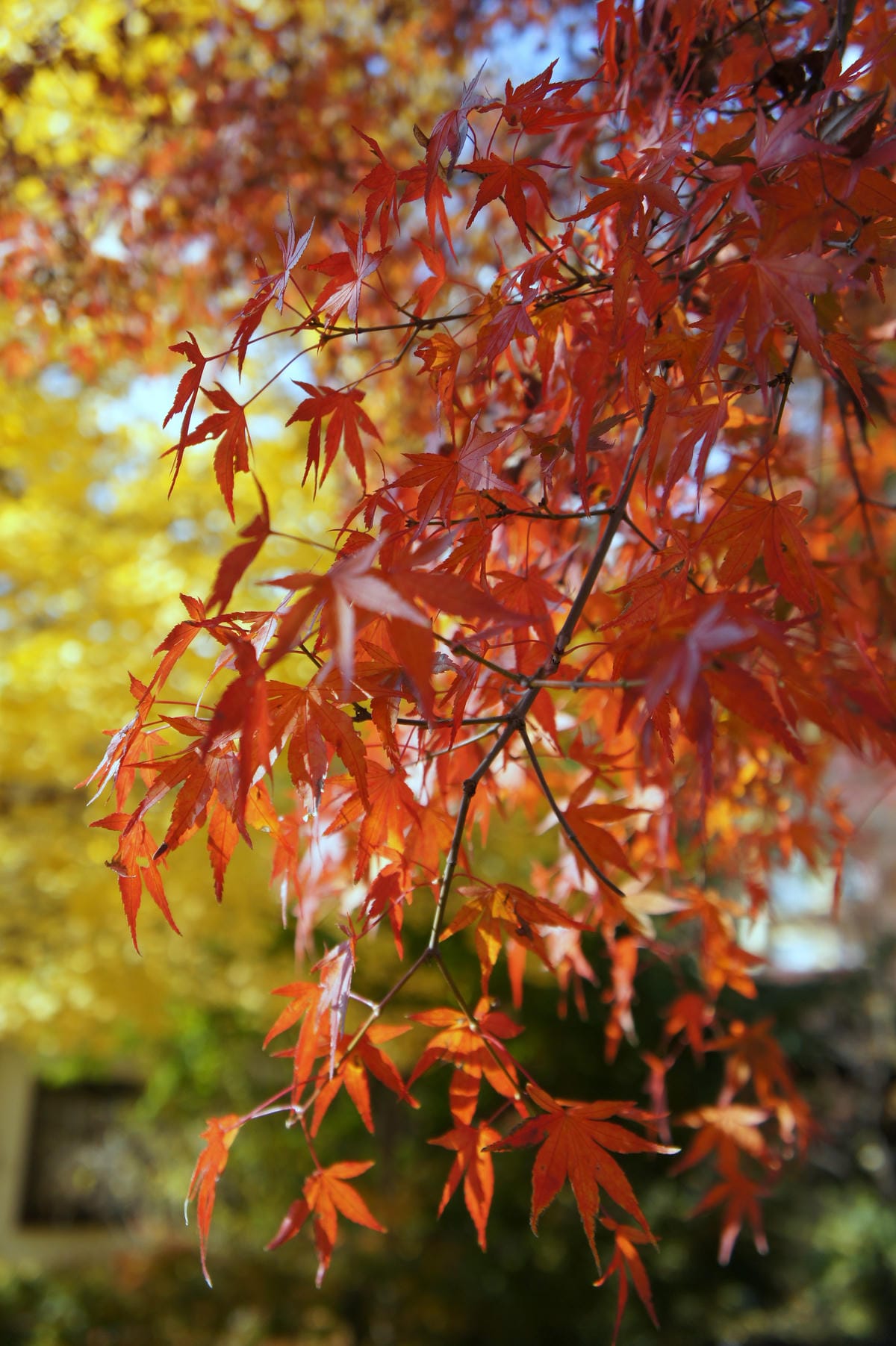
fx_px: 1607
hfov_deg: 31.2
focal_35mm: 43
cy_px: 673
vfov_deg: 45.5
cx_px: 448
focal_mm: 29
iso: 200
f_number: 4
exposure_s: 1/640
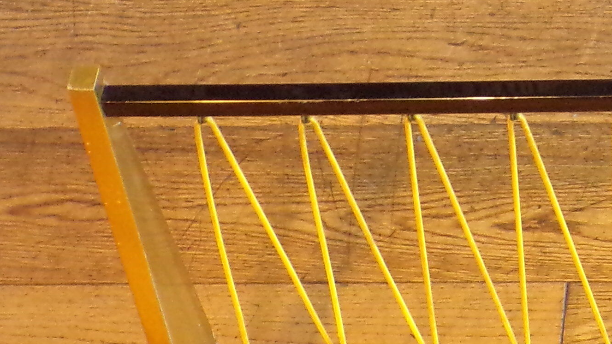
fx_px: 2272
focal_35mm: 140
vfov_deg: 8.7
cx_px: 966
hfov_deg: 14.2
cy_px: 185
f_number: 3.3
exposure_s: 1/14
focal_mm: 6.6
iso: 400
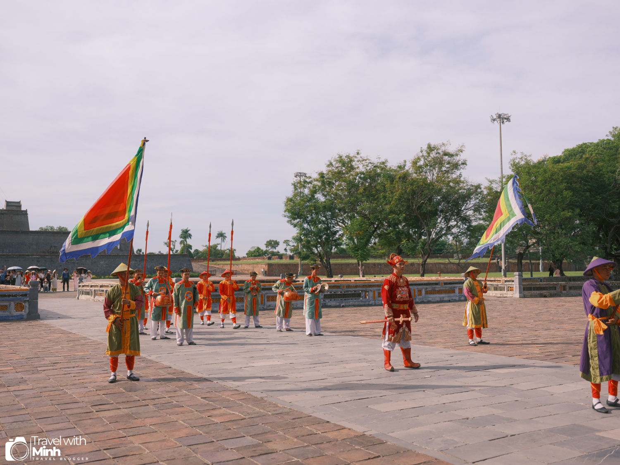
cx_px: 310
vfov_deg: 39.7
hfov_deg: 51.4
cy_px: 232
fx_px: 645
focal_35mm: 36
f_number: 4
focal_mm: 45
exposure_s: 1/1100
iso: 200
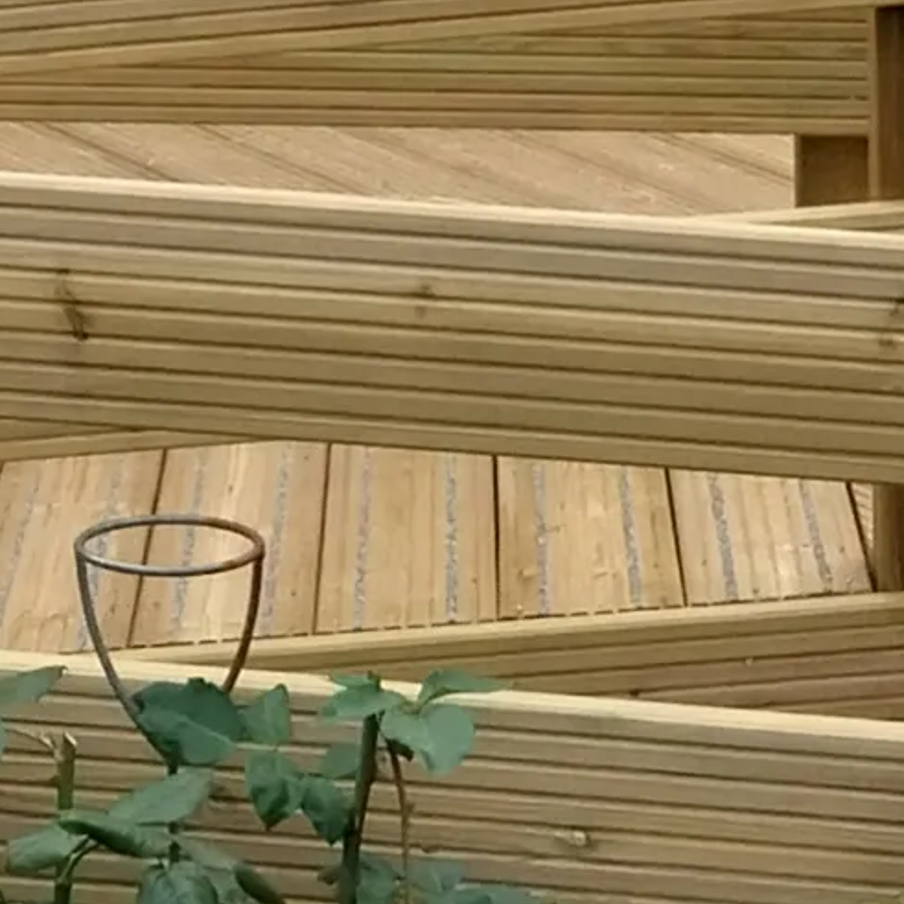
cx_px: -13
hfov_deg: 9.1
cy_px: -851
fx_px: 5643
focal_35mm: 191
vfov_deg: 8.7
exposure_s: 1/424
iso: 25
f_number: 1.8
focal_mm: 4
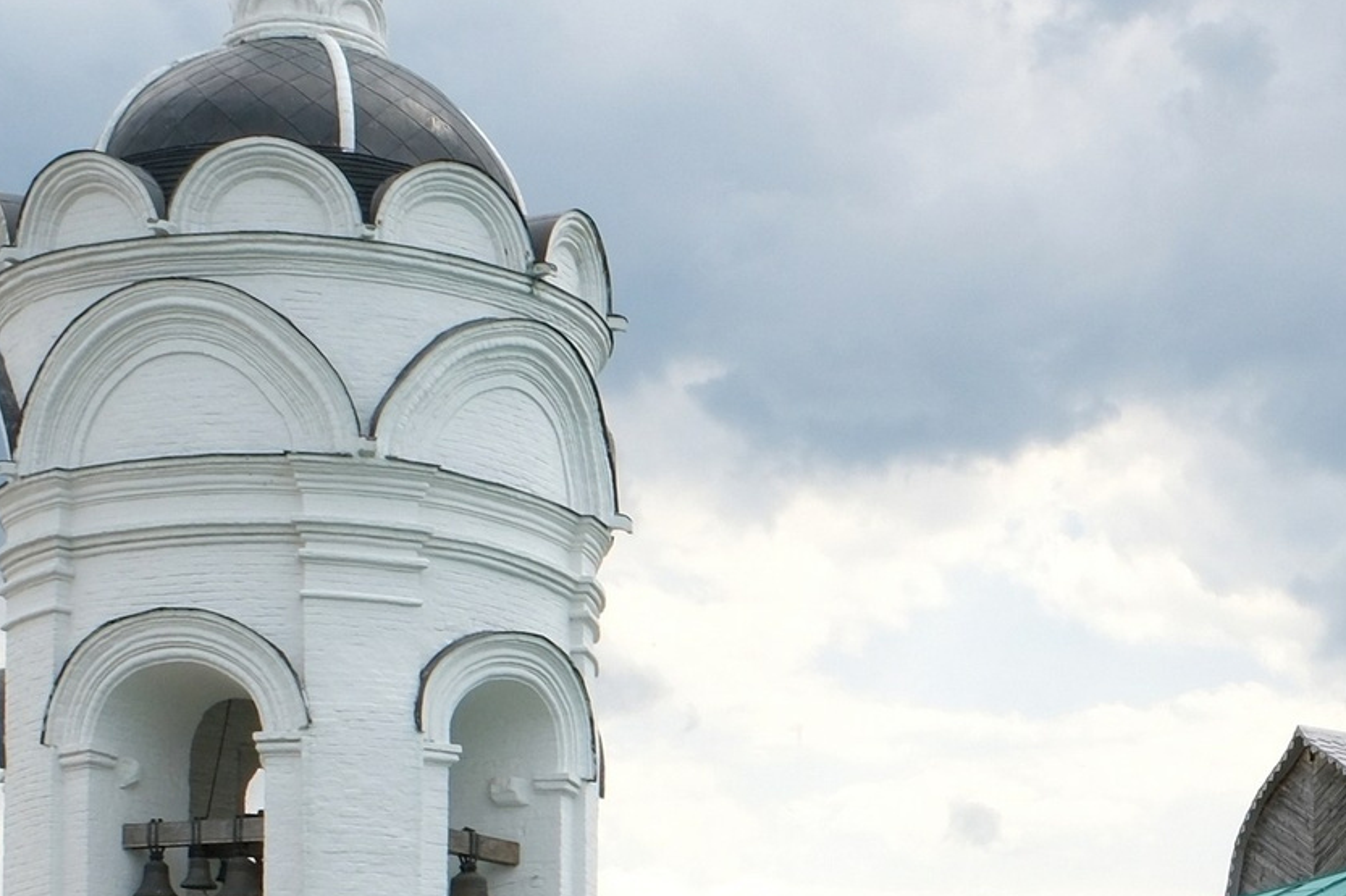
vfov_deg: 16.1
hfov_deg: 22.5
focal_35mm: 83
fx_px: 3102
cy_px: 877
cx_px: 1626
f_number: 11
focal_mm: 18
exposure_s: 1/320
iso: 320
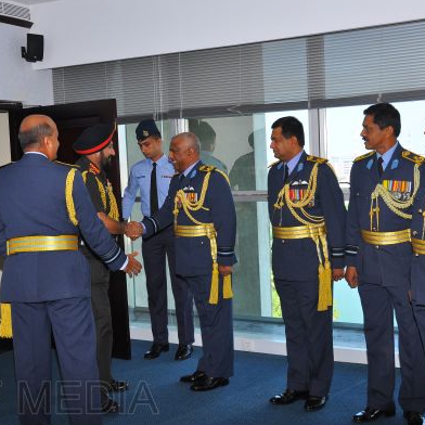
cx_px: 208
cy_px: 211
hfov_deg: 34.9
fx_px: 676
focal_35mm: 49
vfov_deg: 34.9
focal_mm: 25
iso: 320
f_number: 6.3
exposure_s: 1/125
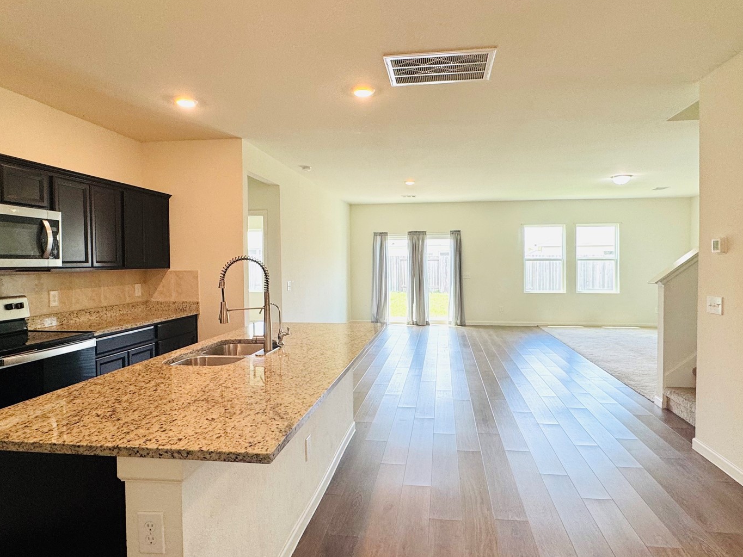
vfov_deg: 63.4
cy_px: 272
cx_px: 389
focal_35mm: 21
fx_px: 451
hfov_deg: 78.9
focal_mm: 2.22
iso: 80
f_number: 2.2
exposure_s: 1/120
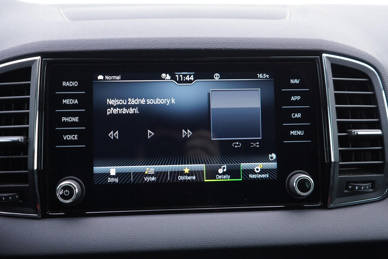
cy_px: 126
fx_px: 399
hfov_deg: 51.9
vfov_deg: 35.9
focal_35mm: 37
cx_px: 190
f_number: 2.8
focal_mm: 24
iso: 250
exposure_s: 1/40
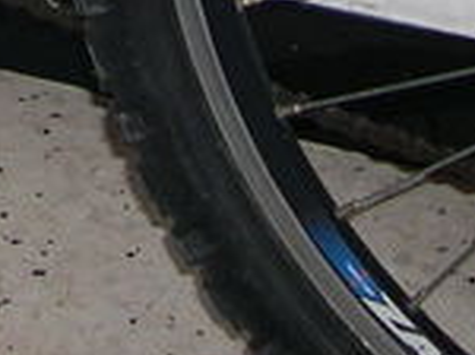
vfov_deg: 5.5
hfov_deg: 7.6
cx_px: -323
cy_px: -697
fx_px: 3480
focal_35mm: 254
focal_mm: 8
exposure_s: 1/60
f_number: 2.8
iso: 100
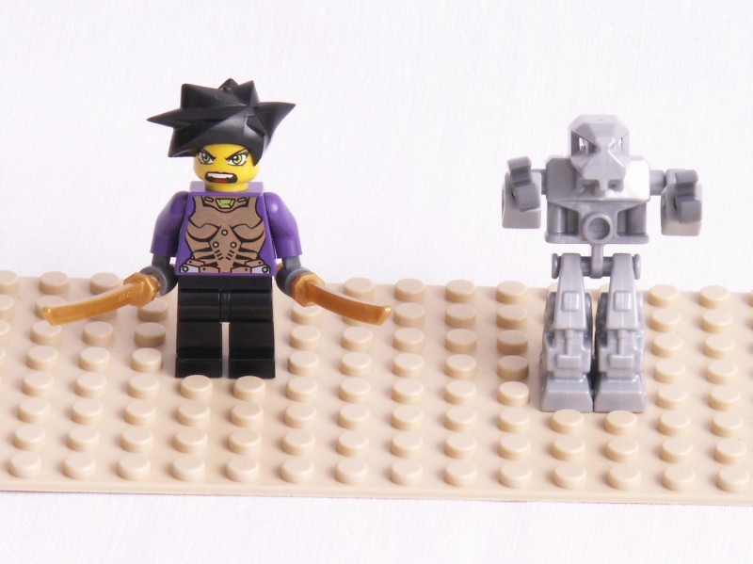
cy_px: 282
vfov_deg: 10.2
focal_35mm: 145
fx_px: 3152
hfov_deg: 13.6
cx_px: 376
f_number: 8
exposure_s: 1
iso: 50
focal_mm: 23.64
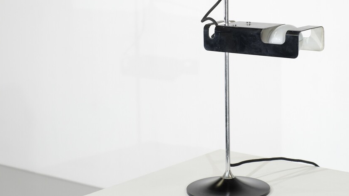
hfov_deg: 26.3
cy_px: 51
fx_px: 740
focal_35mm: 80
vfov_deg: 15.0
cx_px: 243
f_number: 5.6
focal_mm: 35
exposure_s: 1/70
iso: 800
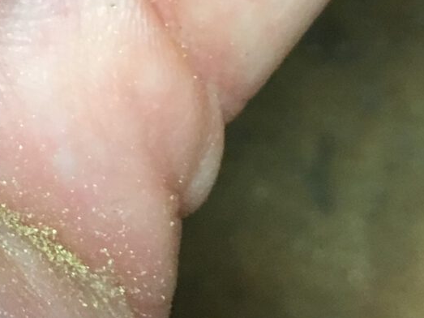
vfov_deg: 9.2
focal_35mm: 142
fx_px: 1739
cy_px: -475
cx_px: 286
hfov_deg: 13.9
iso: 125
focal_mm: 4.15
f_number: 2.2
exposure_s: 1/33
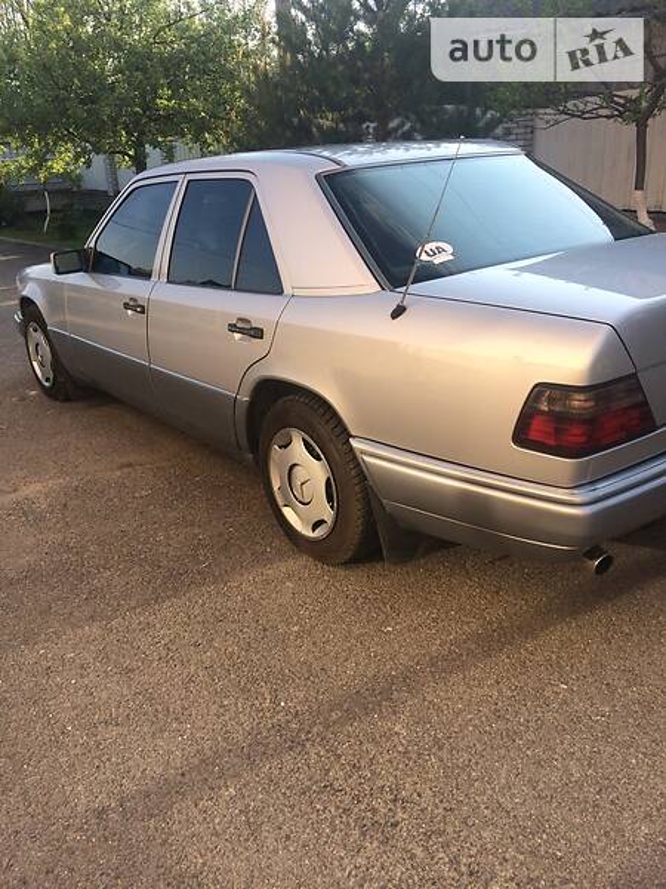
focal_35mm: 29
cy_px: 444
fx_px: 744
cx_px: 333
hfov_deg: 48.2
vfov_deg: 61.7
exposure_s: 1/805
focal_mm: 4.2
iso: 32
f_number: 2.2
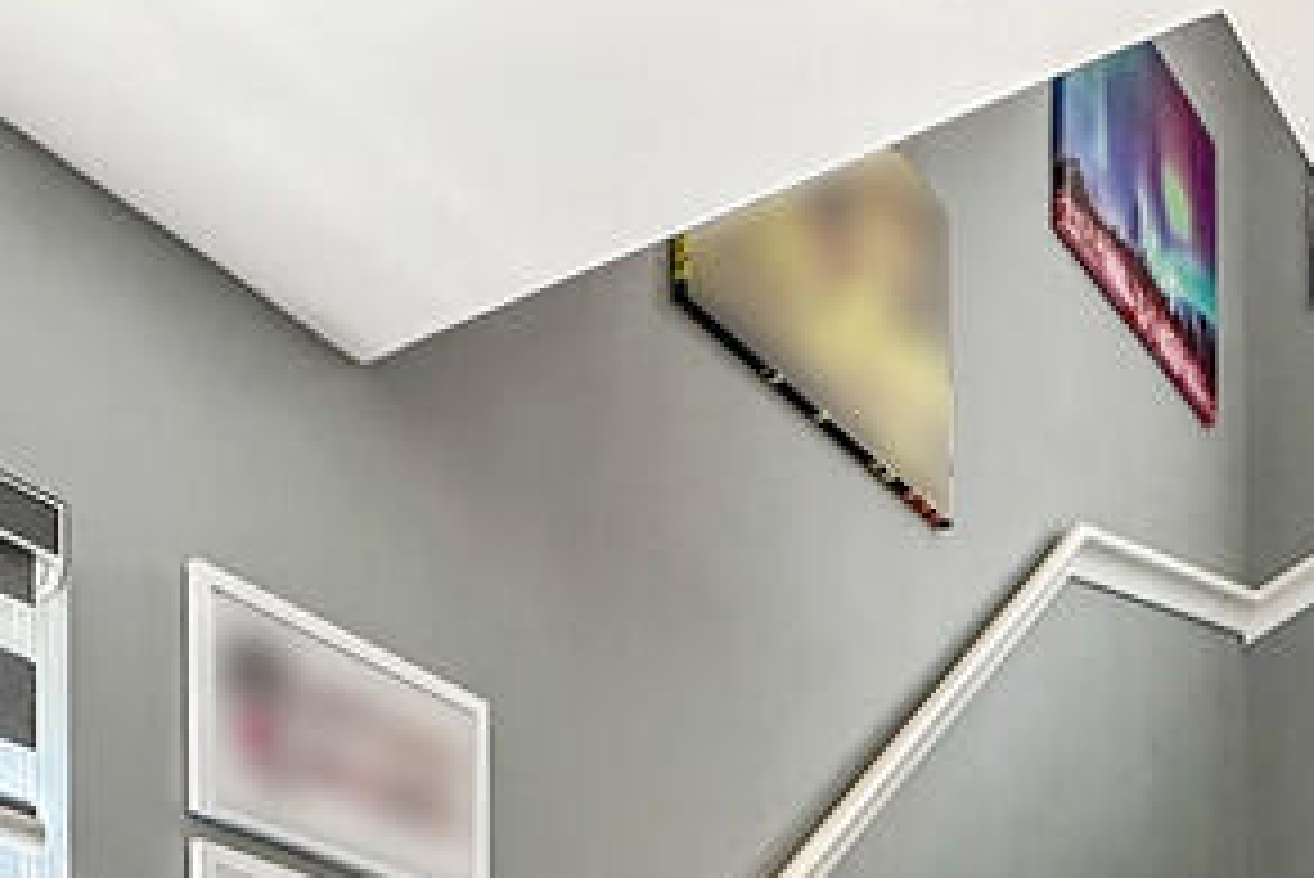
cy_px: 1702
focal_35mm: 51
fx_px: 1862
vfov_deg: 18.6
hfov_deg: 38.8
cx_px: 720
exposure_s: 1/100
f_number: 2.2
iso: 250
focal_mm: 2.22
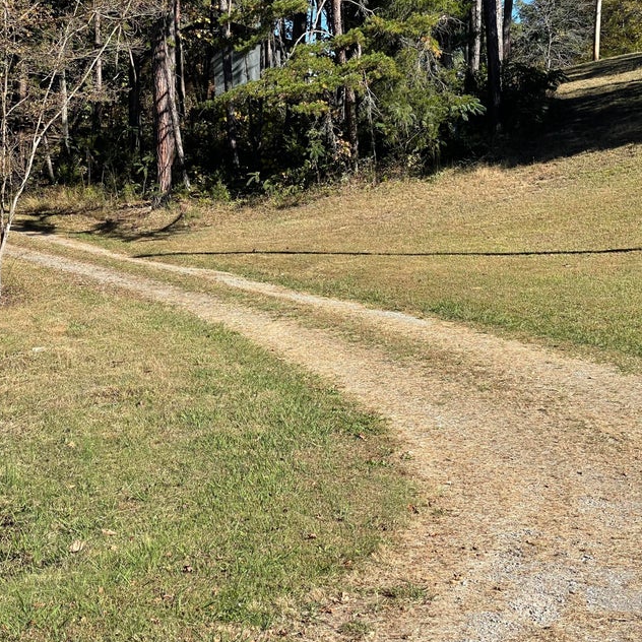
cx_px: 311
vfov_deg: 27.7
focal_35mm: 62
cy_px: 319
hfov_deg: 27.7
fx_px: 1301
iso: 25
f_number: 2
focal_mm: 6
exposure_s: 1/888
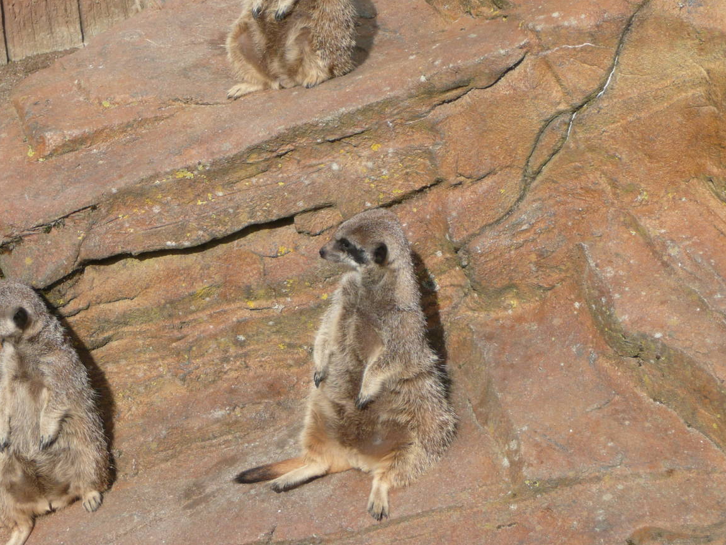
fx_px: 1804
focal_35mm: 86
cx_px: 227
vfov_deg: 17.1
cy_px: 180
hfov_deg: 22.6
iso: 100
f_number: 4.5
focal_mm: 10.2
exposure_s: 1/640
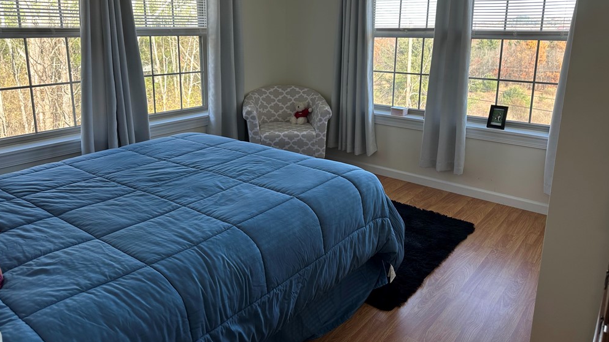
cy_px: 122
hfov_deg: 69.9
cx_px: 308
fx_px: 436
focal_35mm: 27
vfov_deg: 42.5
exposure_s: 1/121
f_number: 1.78
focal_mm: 6.86
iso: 64
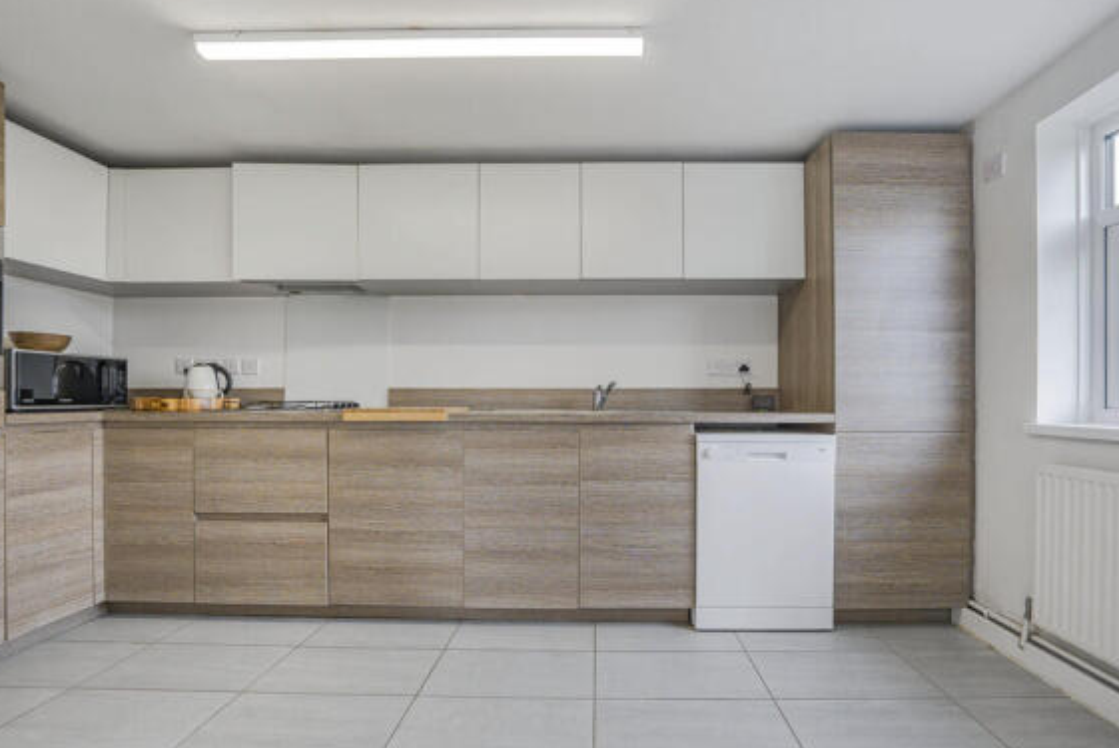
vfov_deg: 81.1
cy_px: 406
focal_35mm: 14
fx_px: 435
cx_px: 591
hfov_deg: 104.1
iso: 320
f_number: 9
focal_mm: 12
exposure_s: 1/15
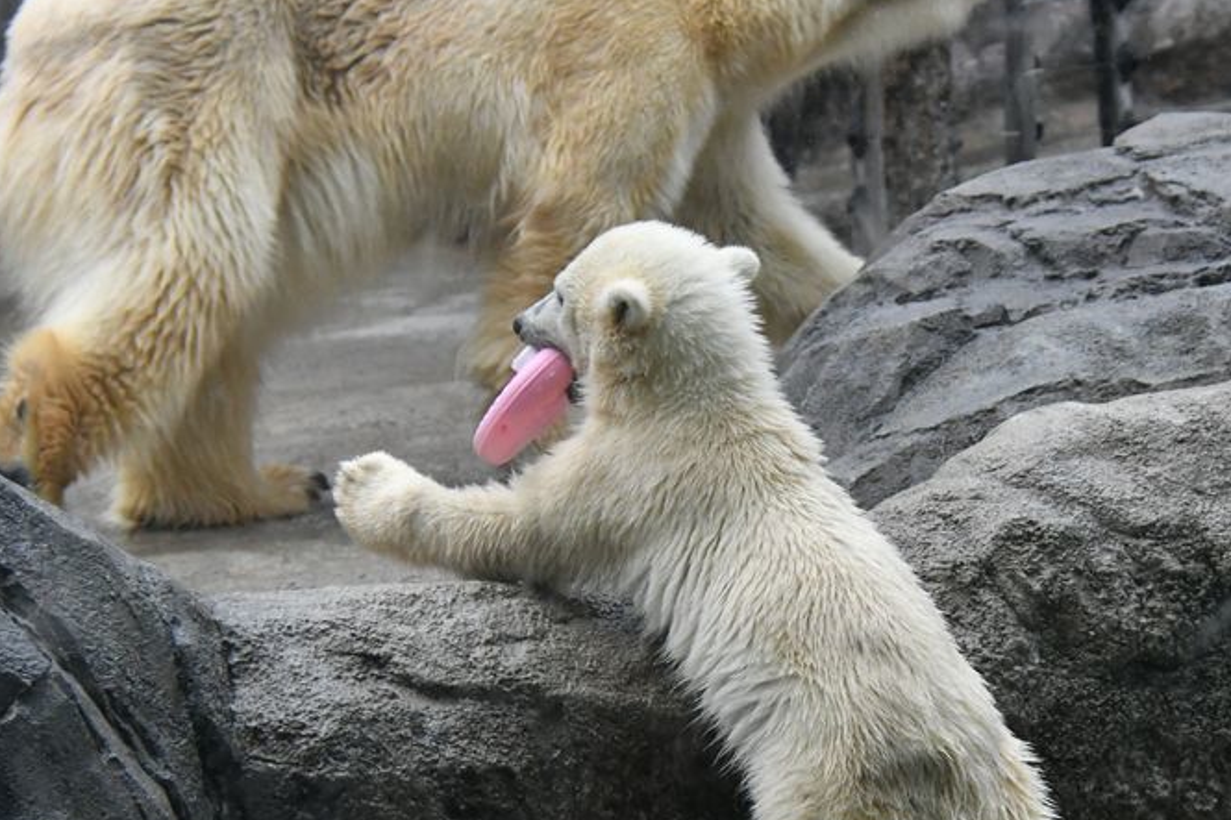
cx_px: 770
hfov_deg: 11.7
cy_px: 569
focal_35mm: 176
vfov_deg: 7.8
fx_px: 6016
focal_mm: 78
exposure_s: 1/1600
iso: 3200
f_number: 5.6
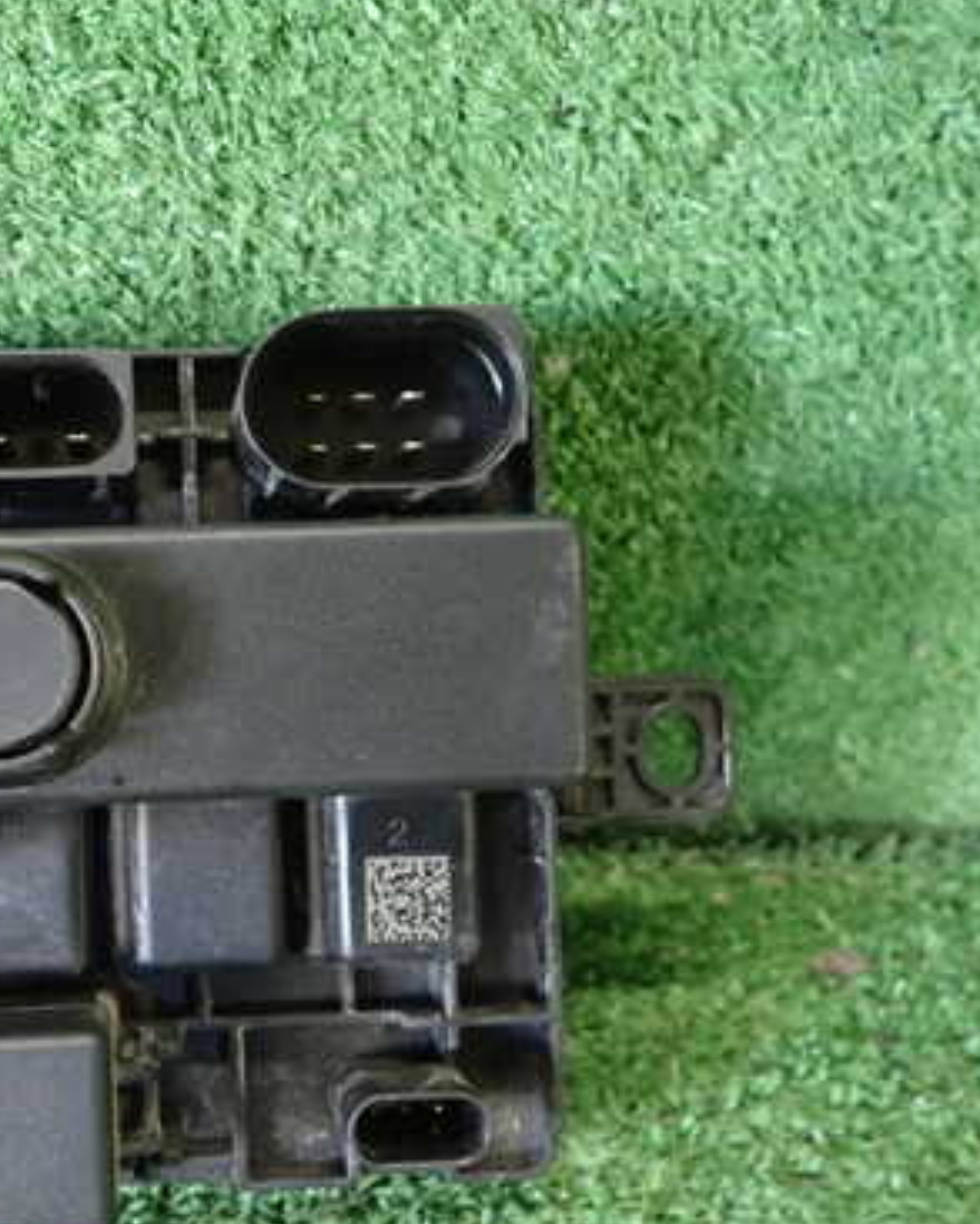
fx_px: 1450
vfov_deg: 45.5
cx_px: 201
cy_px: 736
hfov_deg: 36.1
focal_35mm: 40
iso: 800
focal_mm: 4.5
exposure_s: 1/30
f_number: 2
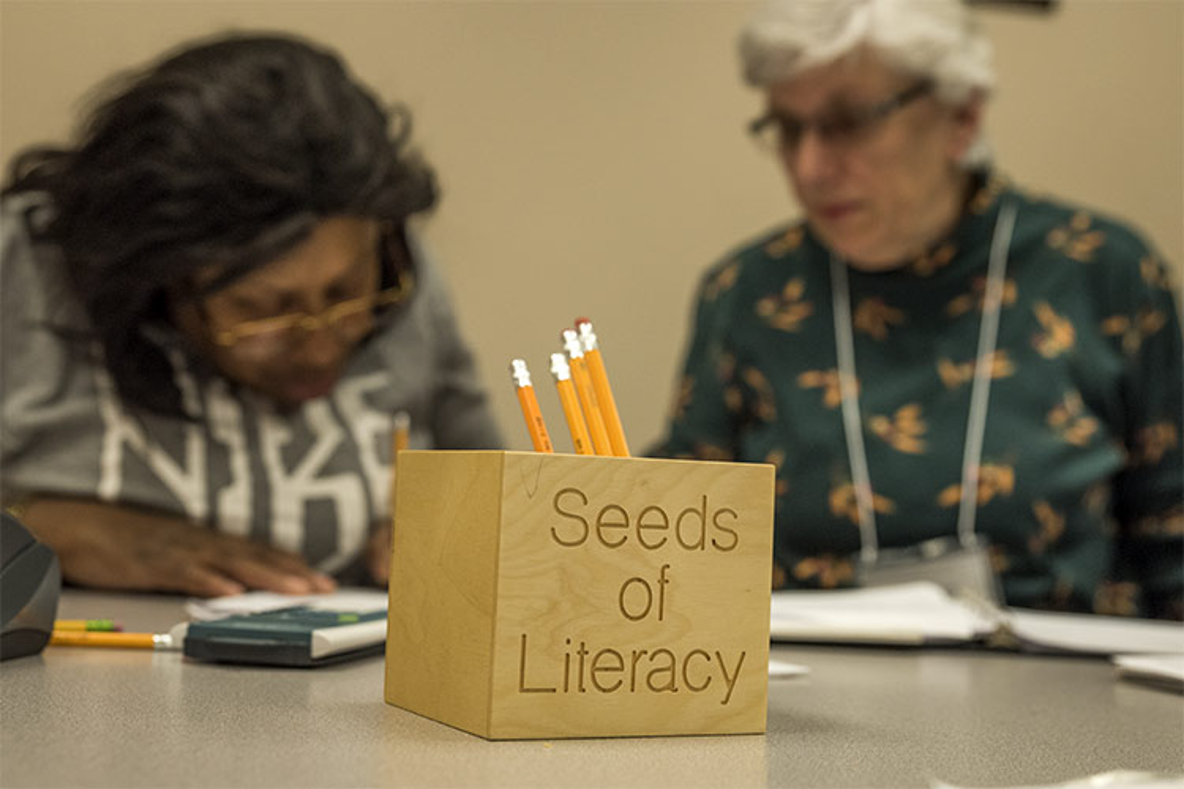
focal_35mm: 46
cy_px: 394
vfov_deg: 29.2
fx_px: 1513
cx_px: 592
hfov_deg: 42.7
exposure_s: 1/320
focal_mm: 46
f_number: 4.5
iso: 800
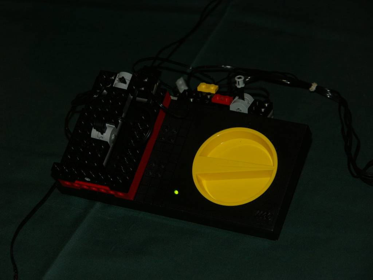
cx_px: 186
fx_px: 1476
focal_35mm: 137
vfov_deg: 10.8
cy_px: 140
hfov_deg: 14.4
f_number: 3.2
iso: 200
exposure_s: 1/125
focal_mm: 34.87
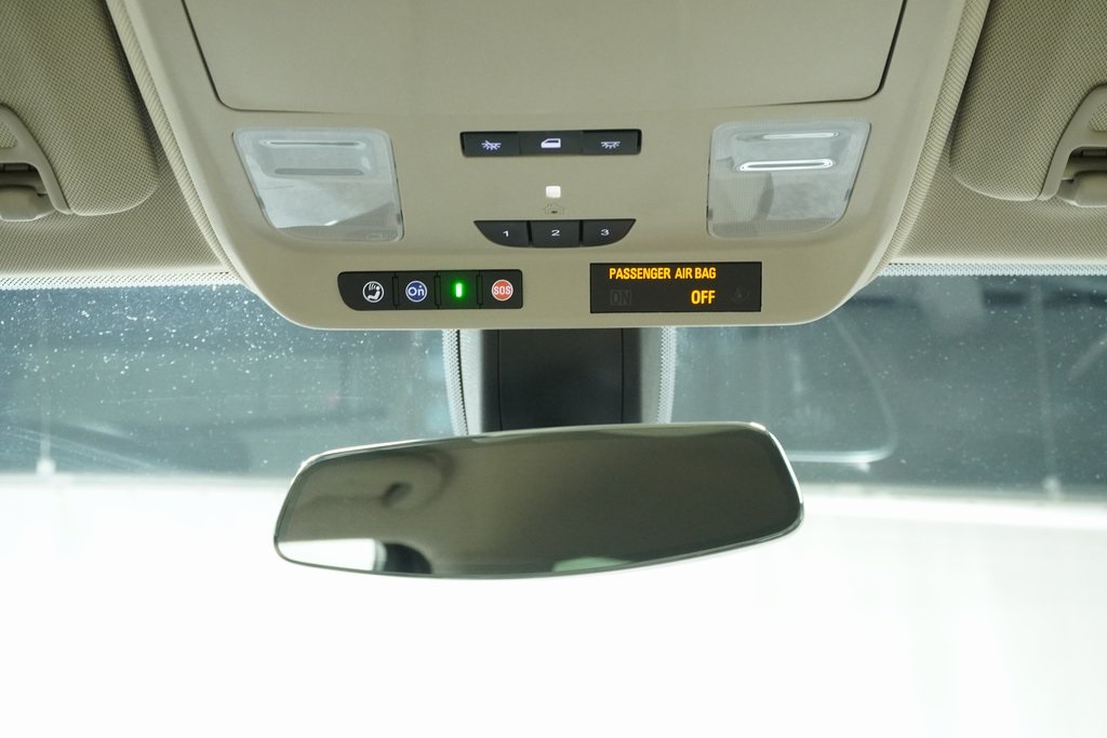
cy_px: 369
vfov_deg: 25.8
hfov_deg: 37.8
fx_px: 1614
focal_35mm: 52
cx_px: 554
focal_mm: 35
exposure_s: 1/10
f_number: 8
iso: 3200
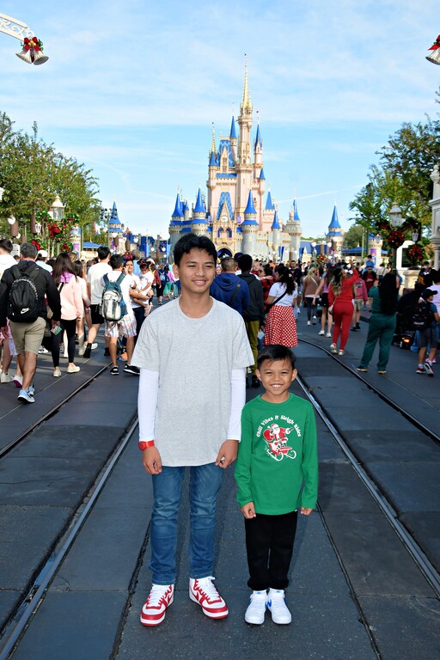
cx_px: 220
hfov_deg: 34.2
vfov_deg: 49.6
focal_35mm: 39
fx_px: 715
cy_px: 330
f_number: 7.1
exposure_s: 1/200
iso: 100
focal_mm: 26
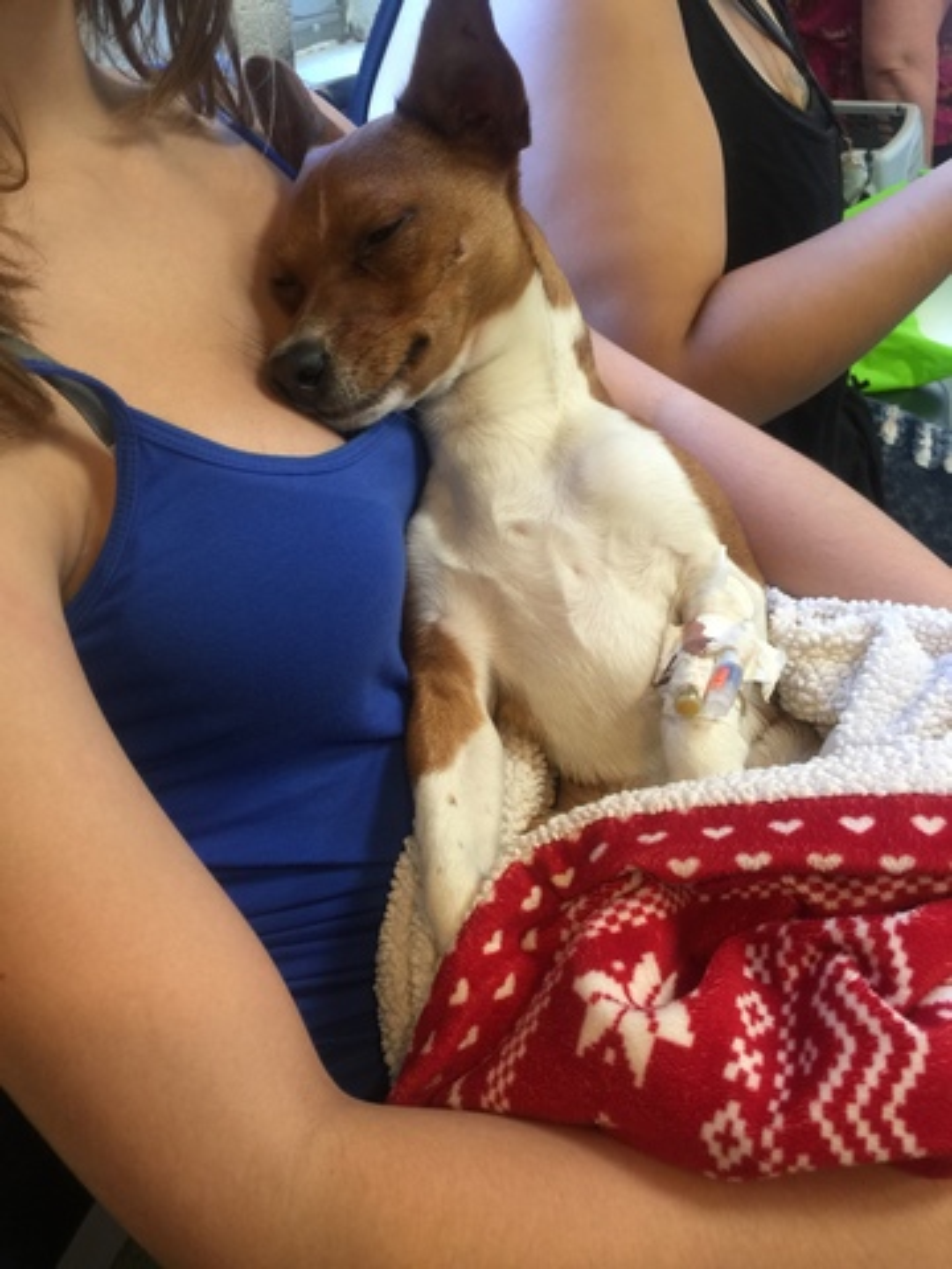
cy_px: 634
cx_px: 476
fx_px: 1063
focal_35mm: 29
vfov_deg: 61.7
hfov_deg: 48.2
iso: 64
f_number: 2.2
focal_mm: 4.15
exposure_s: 1/15
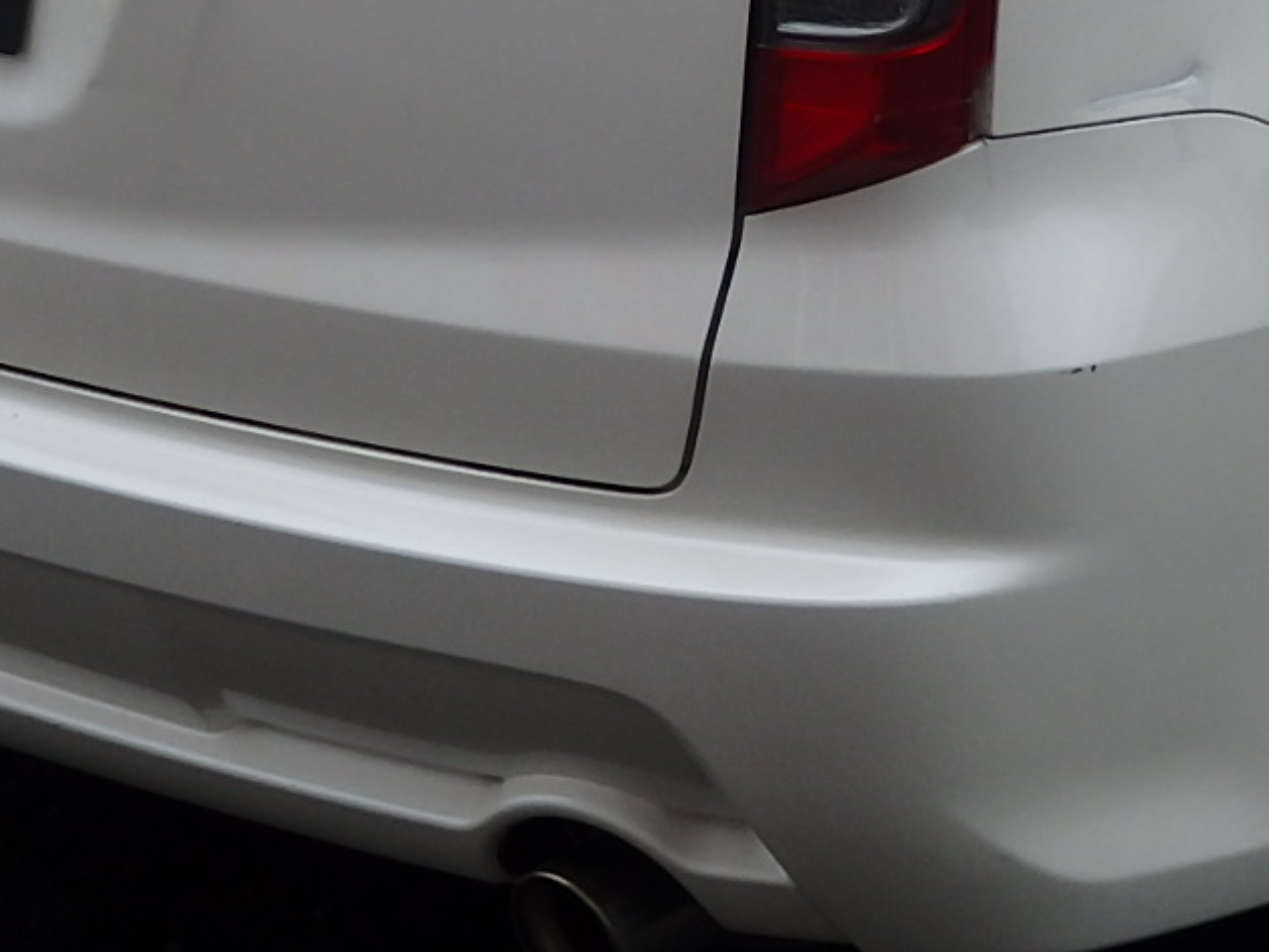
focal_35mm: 113
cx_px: 970
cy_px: -232
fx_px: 4143
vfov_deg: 12.7
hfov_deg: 17.3
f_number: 3.6
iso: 125
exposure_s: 1/500
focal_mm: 6.6
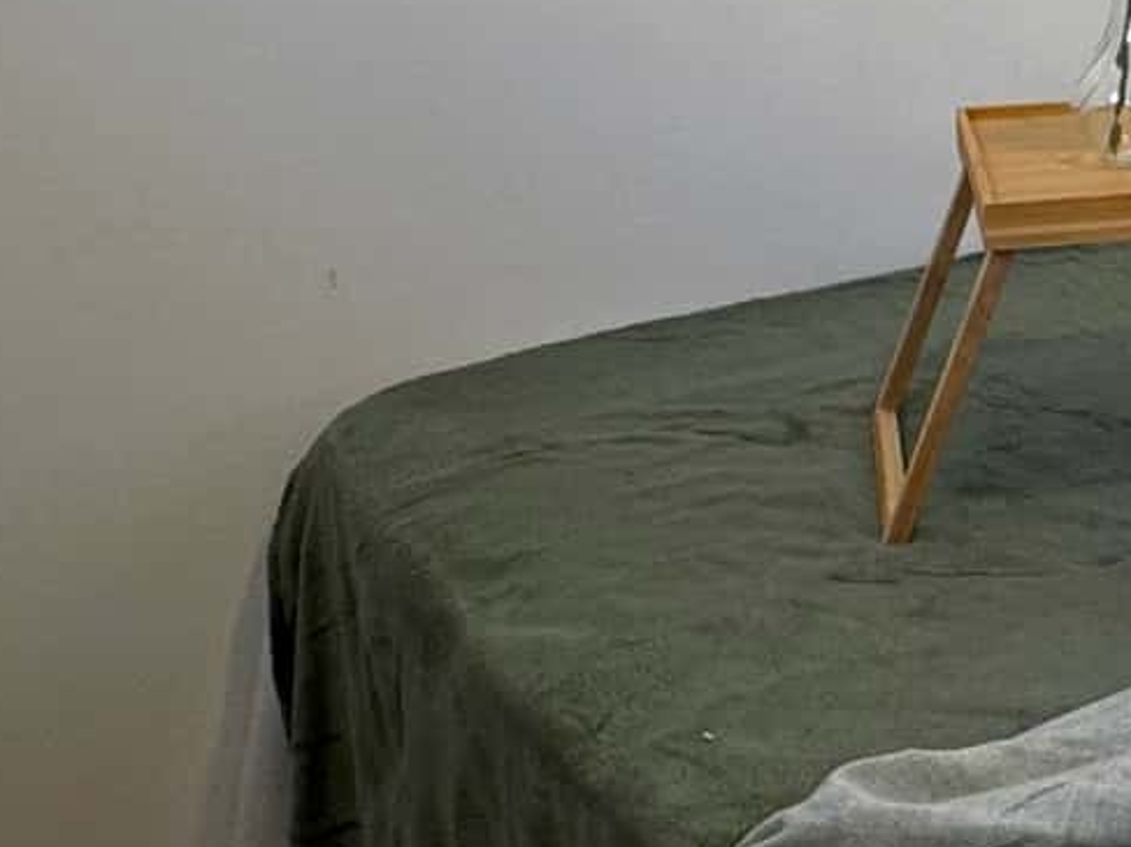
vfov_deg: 20.8
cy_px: 51
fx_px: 2254
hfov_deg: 24.6
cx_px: 1470
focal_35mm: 69
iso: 160
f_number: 2.2
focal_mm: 2.22
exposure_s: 1/100
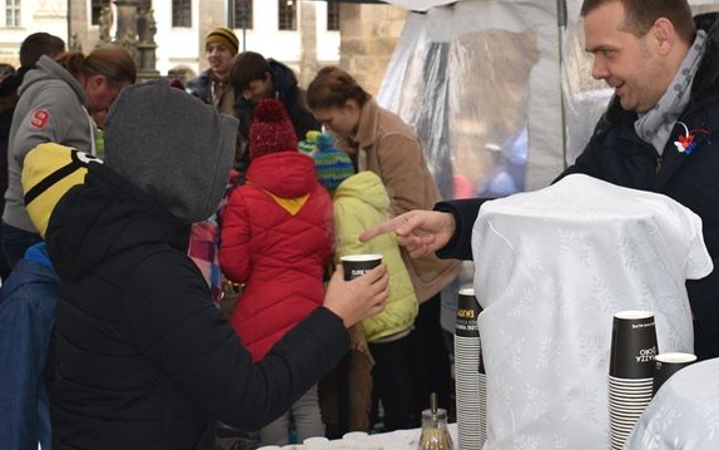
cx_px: 492
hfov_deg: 33.6
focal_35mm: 60
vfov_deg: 21.6
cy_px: 152
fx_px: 1176
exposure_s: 1/60
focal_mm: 22
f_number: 3.8
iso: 100
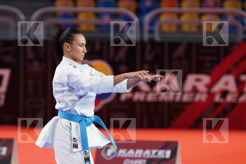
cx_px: 123
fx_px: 1845
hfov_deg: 7.6
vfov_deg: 5.1
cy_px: 82
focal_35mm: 270
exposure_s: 1/400
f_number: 3.2
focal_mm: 180
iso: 1000
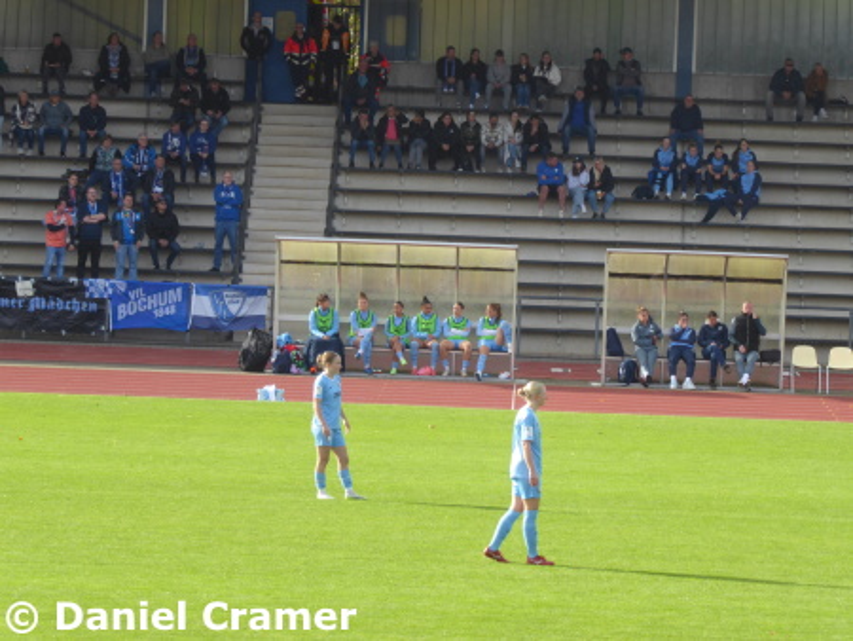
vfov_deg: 5.3
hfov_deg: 7.0
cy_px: 320
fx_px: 6953
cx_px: 426
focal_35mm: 282
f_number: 5.7
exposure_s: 1/100
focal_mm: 50.5
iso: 80
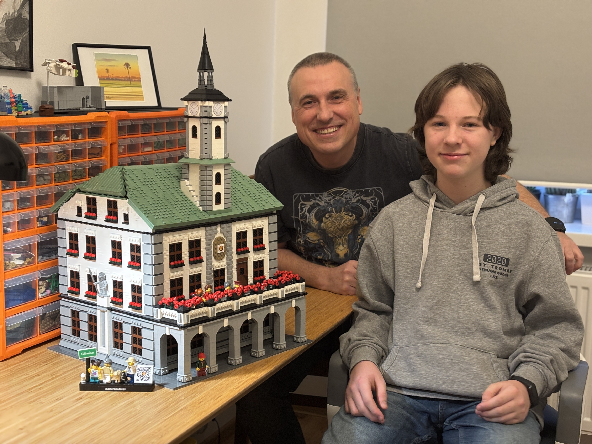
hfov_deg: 36.8
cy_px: 222
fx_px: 889
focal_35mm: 52
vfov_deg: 28.0
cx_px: 296
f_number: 1.6
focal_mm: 5.96
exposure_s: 1/33
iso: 200
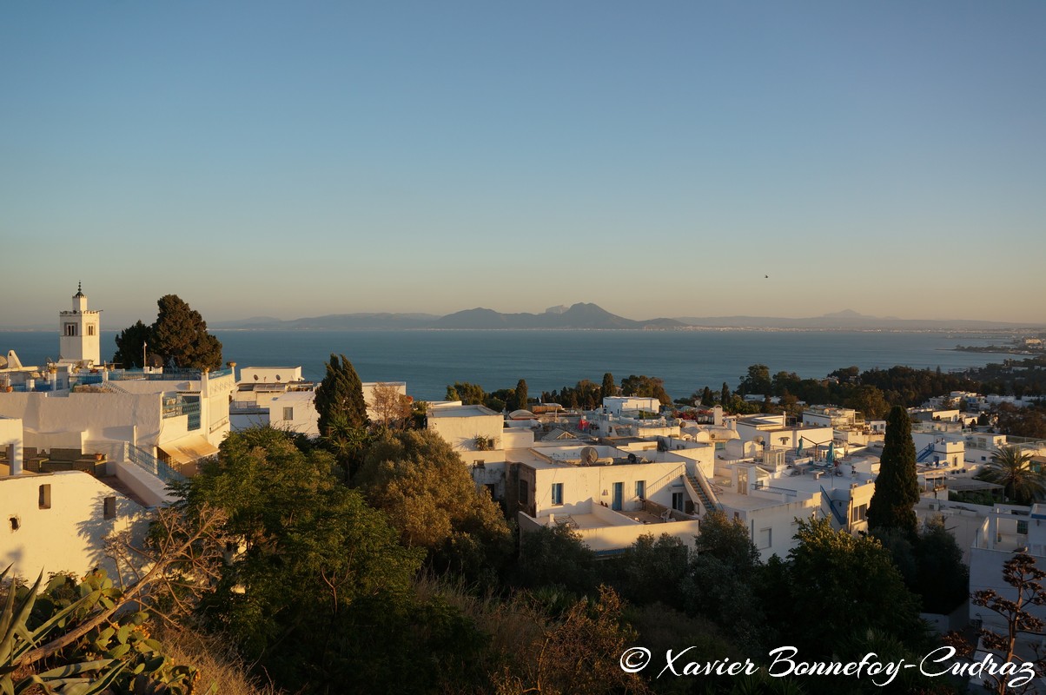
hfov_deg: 62.0
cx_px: 523
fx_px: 871
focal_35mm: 30
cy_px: 348
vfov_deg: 43.5
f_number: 5
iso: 100
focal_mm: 20
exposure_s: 1/250
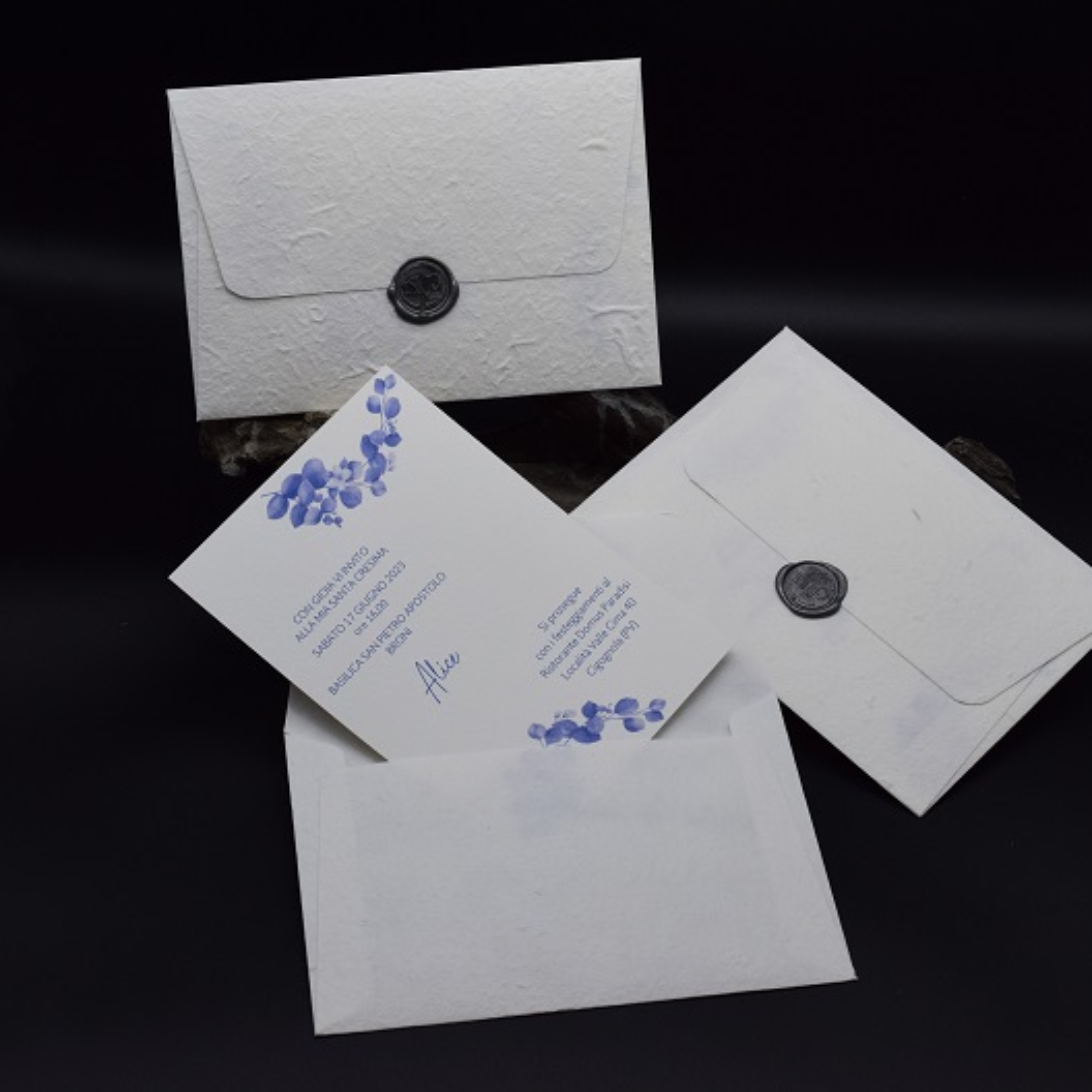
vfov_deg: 25.5
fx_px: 2414
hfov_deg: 25.5
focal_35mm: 68
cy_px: 543
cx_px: 592
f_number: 10
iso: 400
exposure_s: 1/200
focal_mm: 35
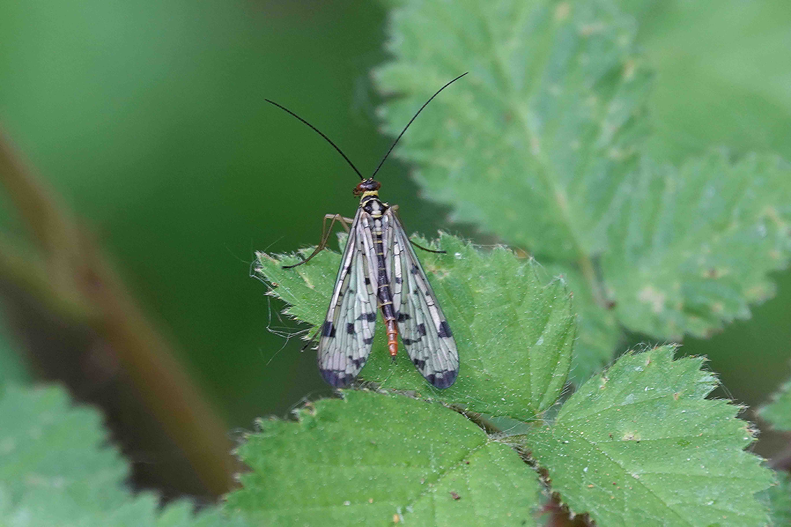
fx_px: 13182
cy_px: 264
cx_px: 396
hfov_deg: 3.4
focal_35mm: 600
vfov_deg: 2.3
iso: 200
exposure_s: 1/60
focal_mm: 220
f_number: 4
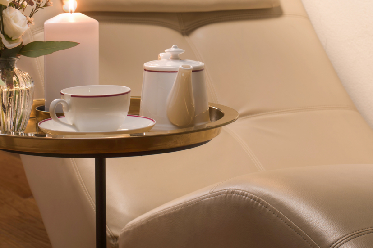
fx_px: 1253
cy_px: -27
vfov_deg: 11.2
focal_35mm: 121
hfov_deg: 16.8
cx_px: 278
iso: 31
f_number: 8
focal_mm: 50
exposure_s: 3
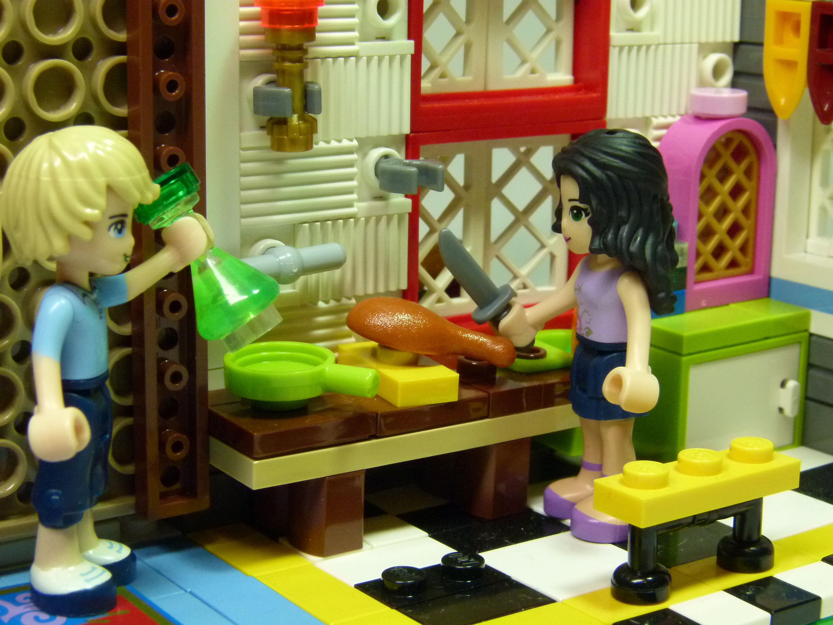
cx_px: 416
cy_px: 312
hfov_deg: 27.0
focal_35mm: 72
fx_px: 1733
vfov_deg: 20.4
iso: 400
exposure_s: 1/25
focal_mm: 12.9
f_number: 7.1
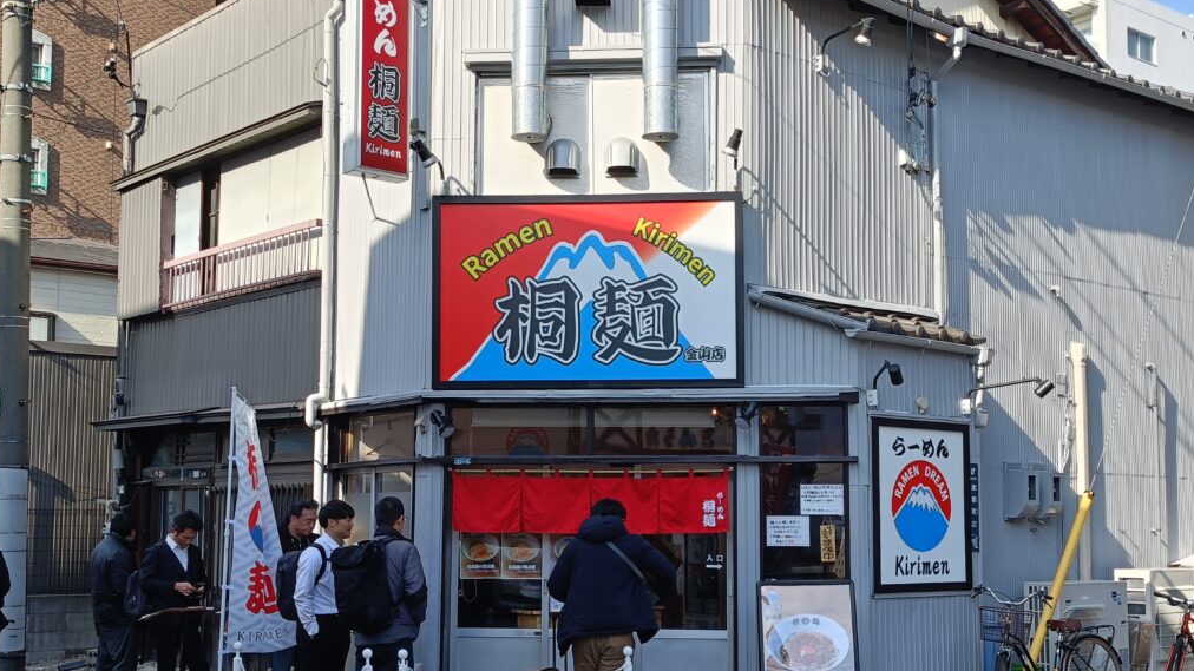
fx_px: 1361
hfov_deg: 47.4
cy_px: 407
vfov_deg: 27.6
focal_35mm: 43
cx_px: 593
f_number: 1.7
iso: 50
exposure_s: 1/356
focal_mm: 4.7
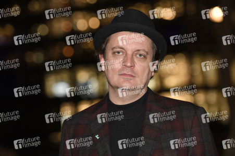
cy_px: 78
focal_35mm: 122
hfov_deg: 16.8
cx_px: 118
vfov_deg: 11.2
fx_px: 796
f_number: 3.5
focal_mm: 122
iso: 640
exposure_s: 1/125
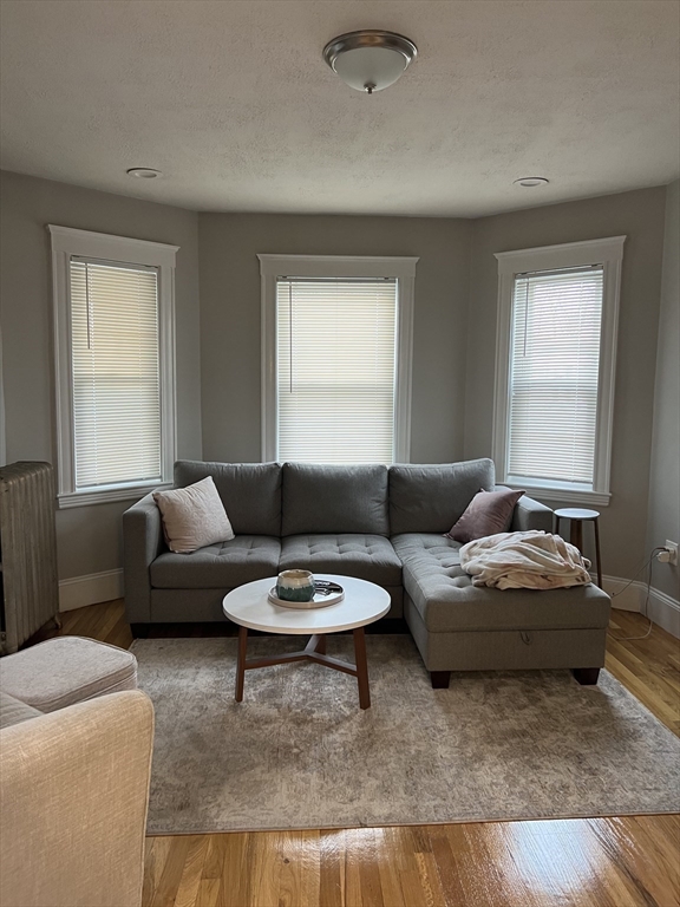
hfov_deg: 53.1
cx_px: 340
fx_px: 681
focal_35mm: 26
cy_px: 454
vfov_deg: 67.3
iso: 100
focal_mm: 5.7
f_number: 1.5
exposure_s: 1/60
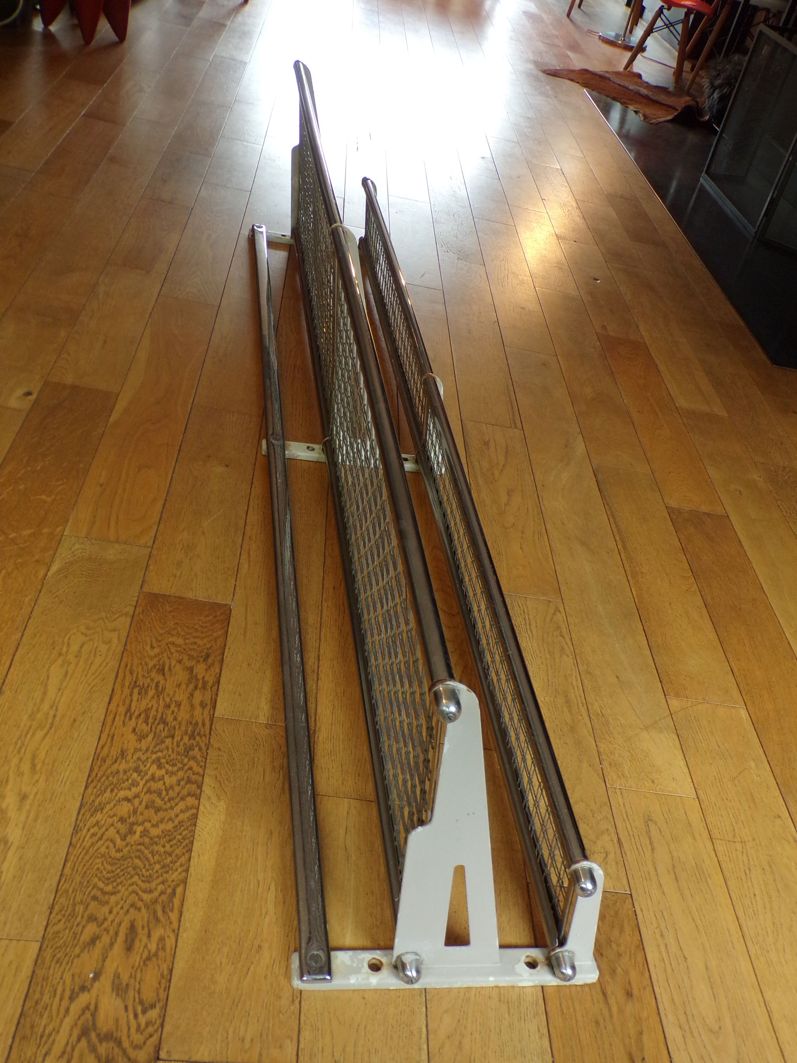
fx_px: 982
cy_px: 532
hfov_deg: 44.2
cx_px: 398
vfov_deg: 56.8
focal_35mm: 32
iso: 200
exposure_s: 1/18
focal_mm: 5.8
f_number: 3.2
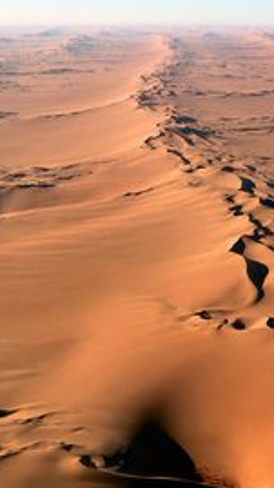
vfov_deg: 29.0
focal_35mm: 73
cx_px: 169
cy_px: 244
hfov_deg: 16.5
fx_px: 944
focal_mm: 6
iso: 80
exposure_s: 1/500
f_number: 5.2
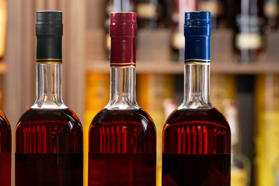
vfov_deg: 7.8
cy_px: 126
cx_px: 55
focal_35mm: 175
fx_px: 1356
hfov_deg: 11.7
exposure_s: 1/80
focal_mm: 70
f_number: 4.5
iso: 800
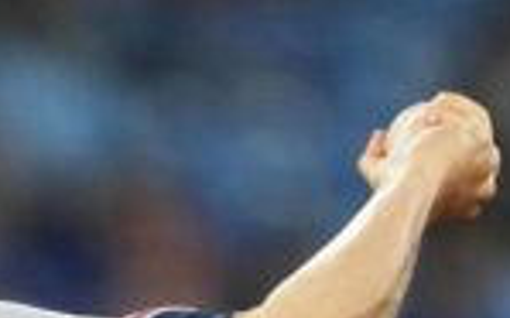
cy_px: 1000
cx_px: -181
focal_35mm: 2811
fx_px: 39056
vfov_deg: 0.5
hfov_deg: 0.7
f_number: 2.8
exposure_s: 1/2000
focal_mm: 400
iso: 2000
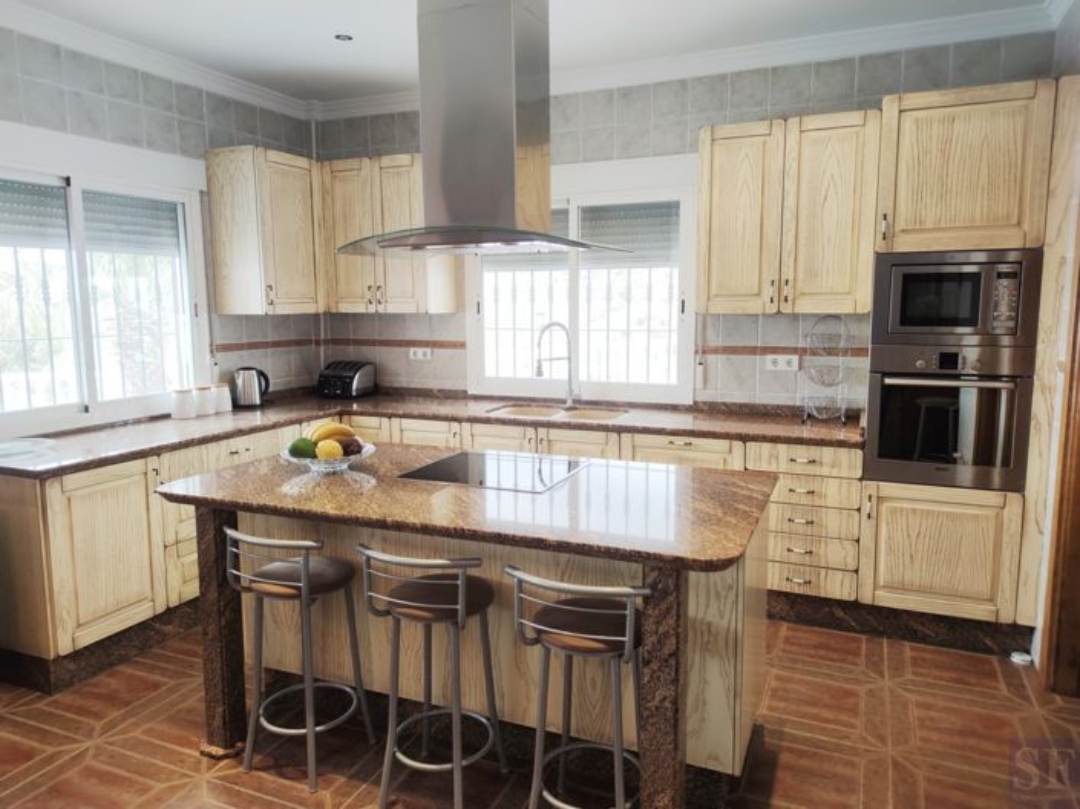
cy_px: 404
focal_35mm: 24
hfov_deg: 71.6
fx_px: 748
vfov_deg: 56.8
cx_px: 540
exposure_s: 1/100
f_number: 1.69
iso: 108
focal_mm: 6.72
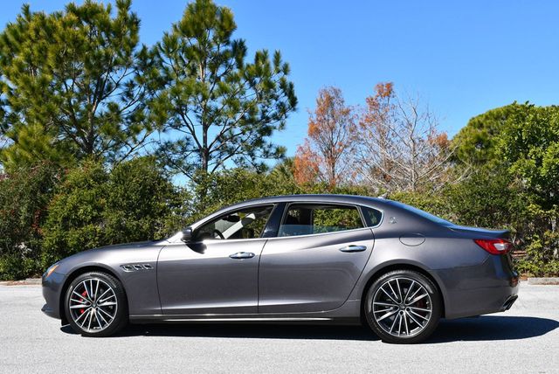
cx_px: 280
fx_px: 746
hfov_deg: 41.1
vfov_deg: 28.1
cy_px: 187
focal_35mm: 48
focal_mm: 24
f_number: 8
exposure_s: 1/250
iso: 100
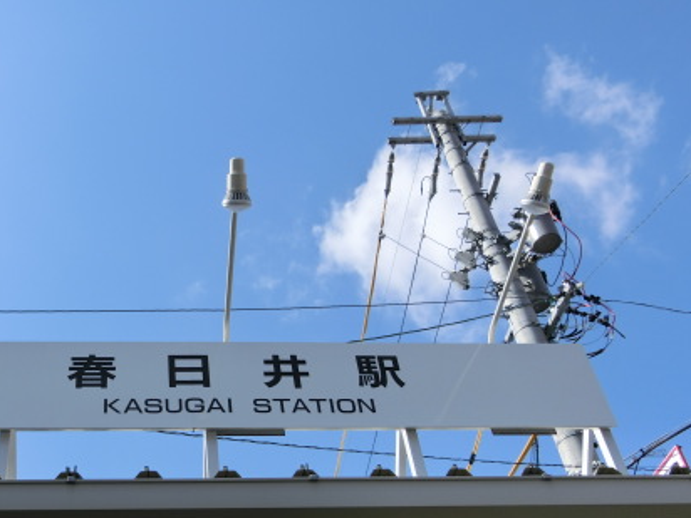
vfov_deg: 31.8
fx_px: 898
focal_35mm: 45
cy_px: 360
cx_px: 183
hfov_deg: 41.0
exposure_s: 1/1000
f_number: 3.7
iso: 80
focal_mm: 5.2
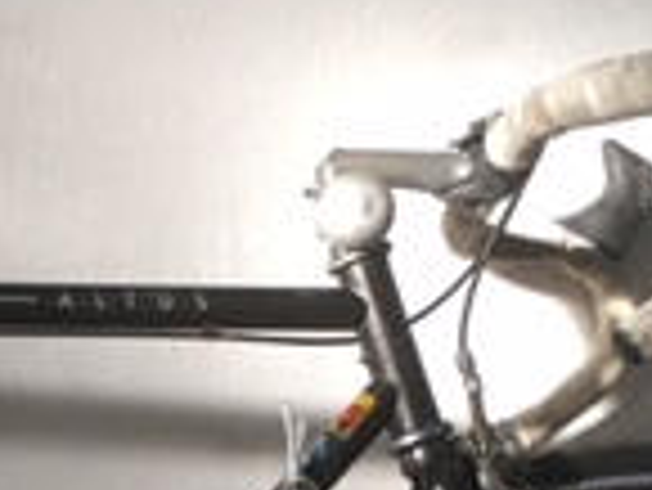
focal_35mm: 128
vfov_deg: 10.9
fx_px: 2413
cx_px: -117
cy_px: 872
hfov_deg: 14.9
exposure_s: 1/33
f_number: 2.2
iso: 125
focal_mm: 4.15
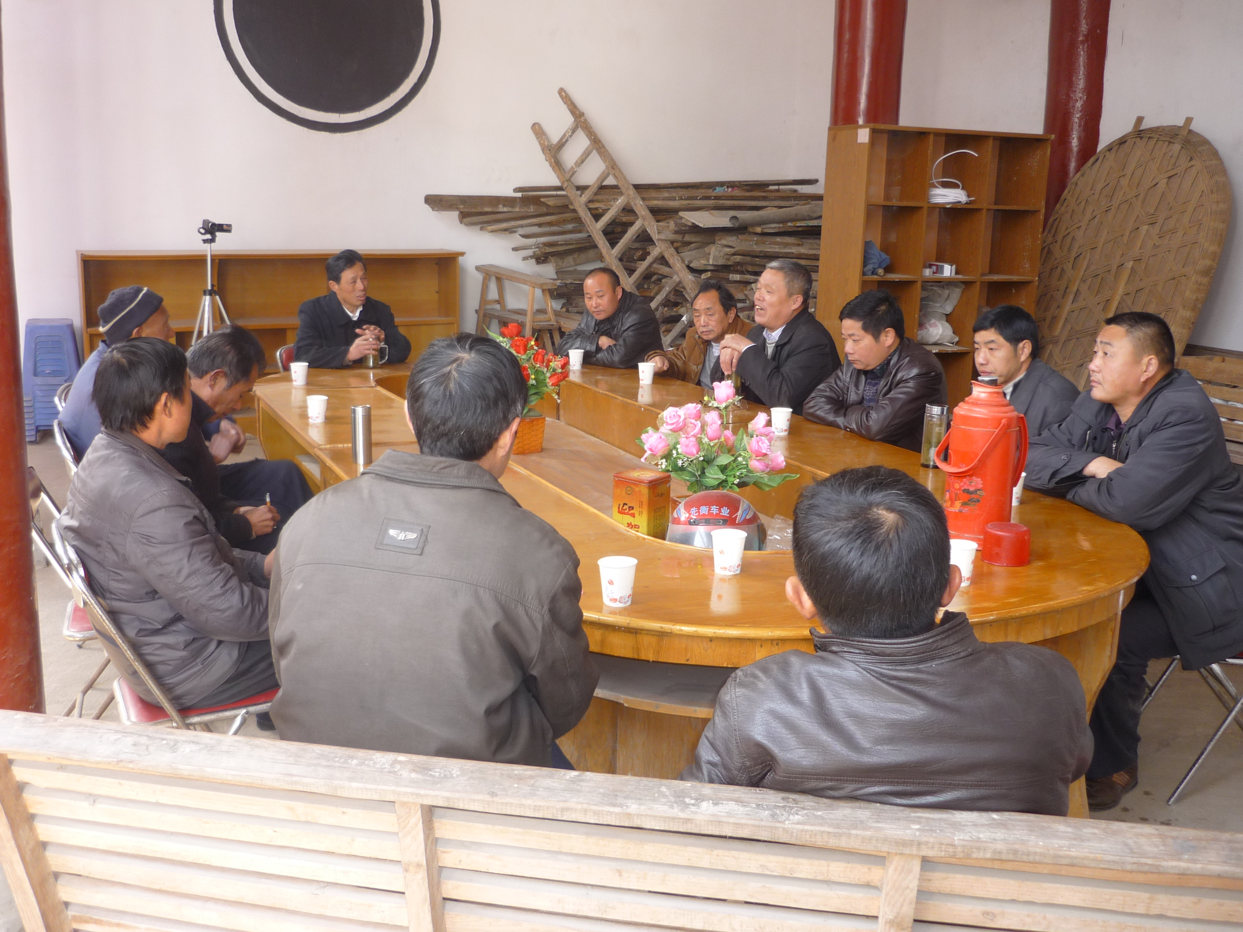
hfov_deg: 55.4
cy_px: 466
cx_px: 622
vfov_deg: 42.9
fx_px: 1185
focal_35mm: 33
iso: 100
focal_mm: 5.5
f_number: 2.8
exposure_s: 1/15
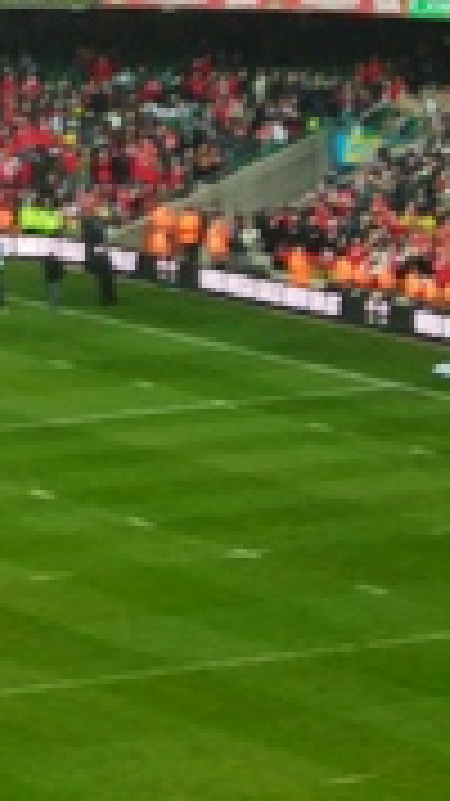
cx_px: -544
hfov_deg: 4.2
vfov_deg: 7.6
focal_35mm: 282
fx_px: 5988
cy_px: 99
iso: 74
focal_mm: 17
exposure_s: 1/30
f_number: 4.9
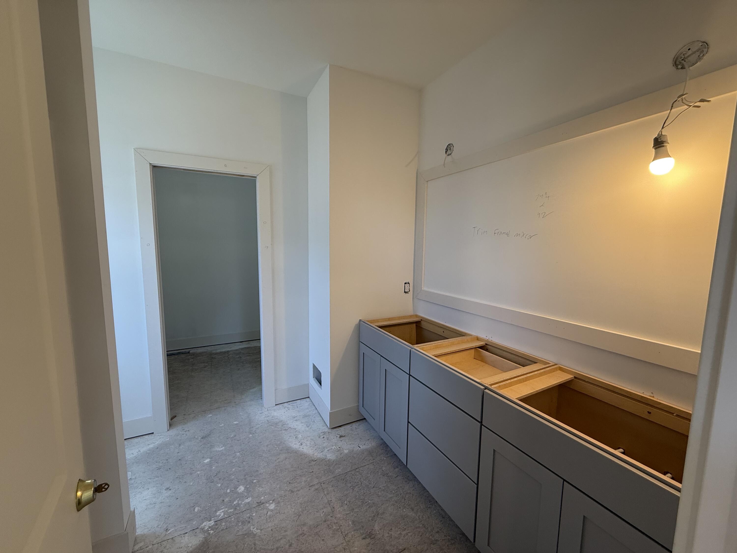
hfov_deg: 102.1
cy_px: 276
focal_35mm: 14
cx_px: 368
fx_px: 298
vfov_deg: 85.7
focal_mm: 2.22
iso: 125
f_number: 2.2
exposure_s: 1/120
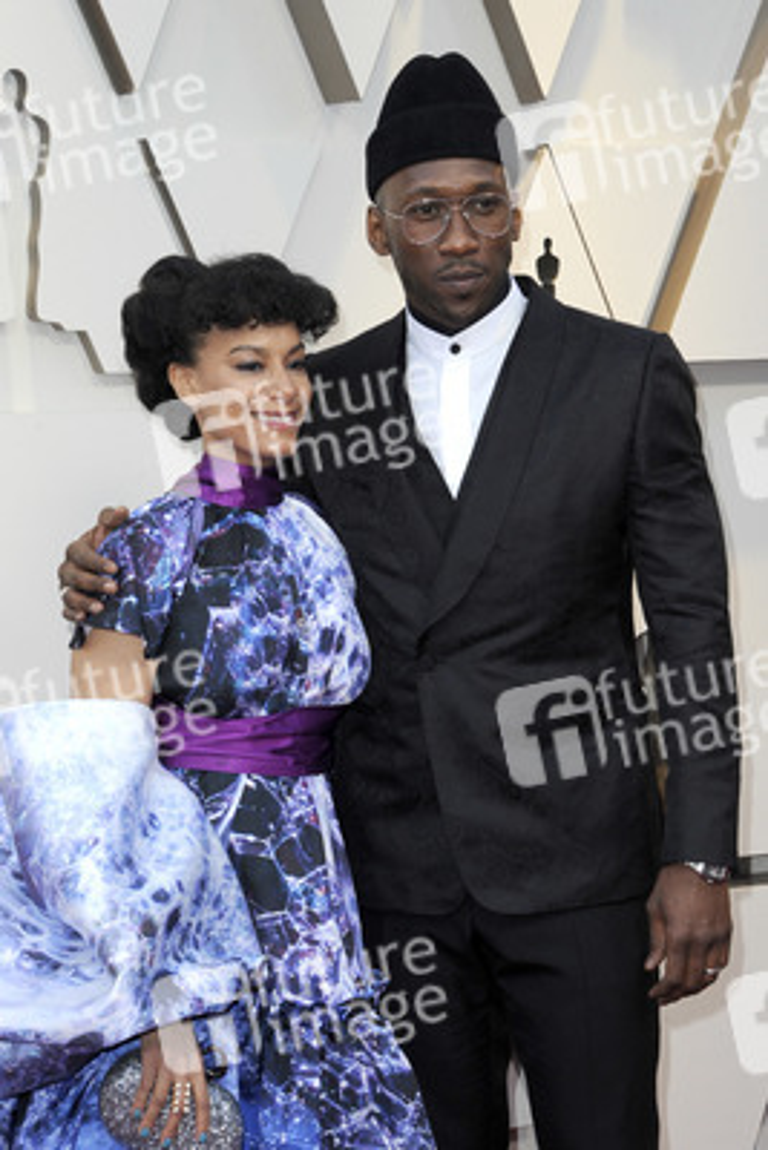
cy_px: 575
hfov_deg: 13.7
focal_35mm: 100
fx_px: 3197
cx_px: 384
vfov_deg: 20.4
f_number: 8
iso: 1000
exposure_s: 1/250
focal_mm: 100
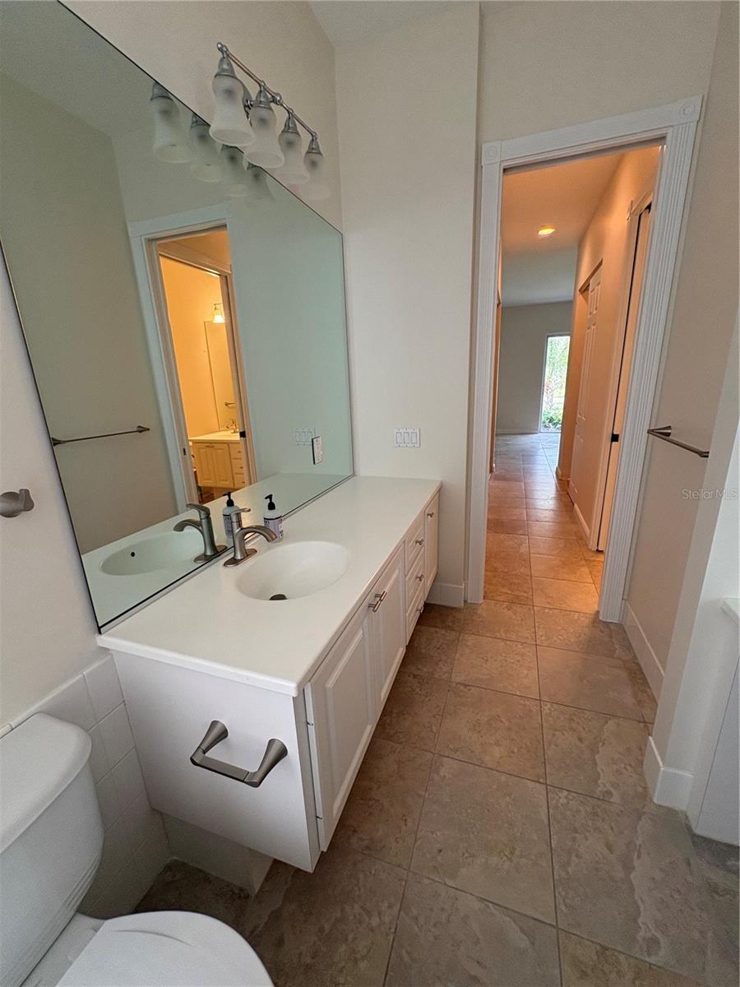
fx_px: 399
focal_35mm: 14
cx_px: 370
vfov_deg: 102.1
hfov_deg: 85.7
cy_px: 494
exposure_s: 1/60
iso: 125
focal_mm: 2.22
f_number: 2.2
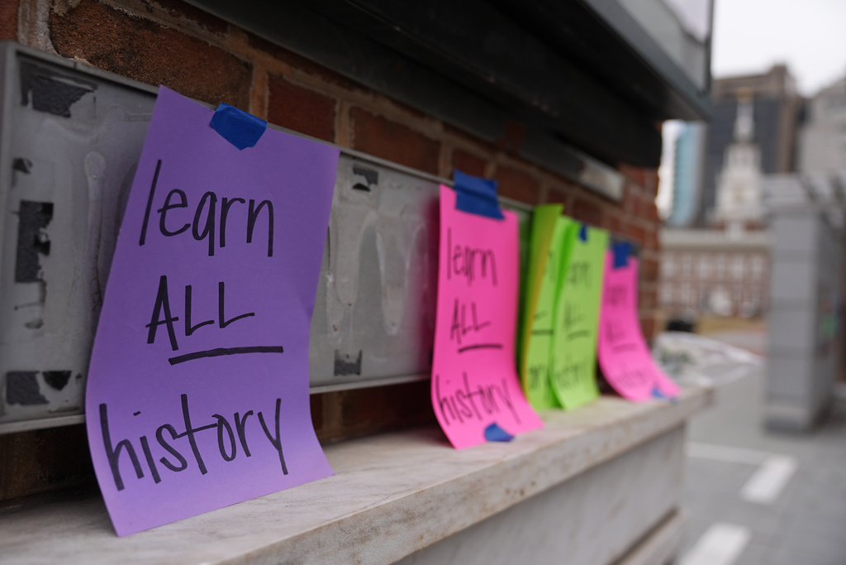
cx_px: 423
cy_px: 282
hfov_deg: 58.7
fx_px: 752
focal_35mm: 32
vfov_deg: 41.1
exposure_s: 1/1250
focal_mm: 32
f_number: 2.8
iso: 250
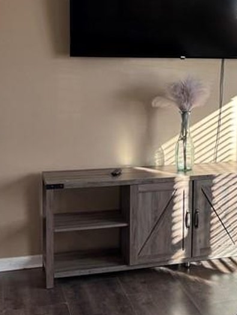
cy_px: 100
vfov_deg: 27.9
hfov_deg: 20.0
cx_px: 286
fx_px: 629
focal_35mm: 69
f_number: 1.78
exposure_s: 1/120
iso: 160
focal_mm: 6.76
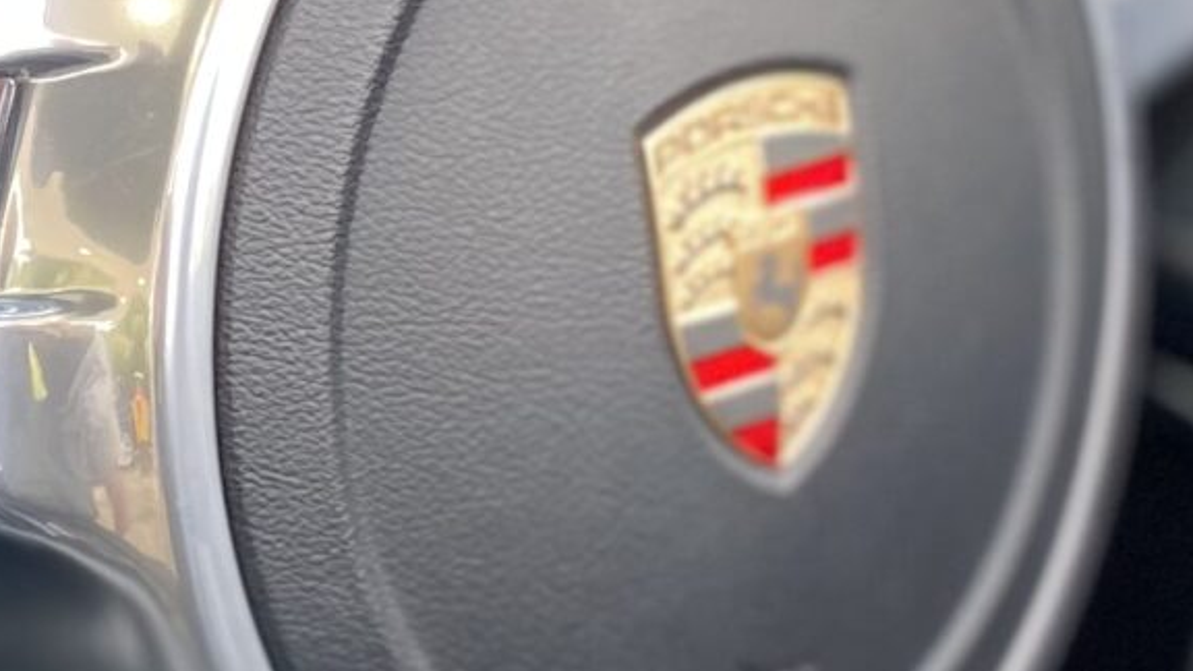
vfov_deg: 9.6
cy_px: 222
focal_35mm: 126
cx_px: 104
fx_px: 3986
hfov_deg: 16.8
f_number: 1.8
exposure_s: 1/121
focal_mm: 4.25
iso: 64
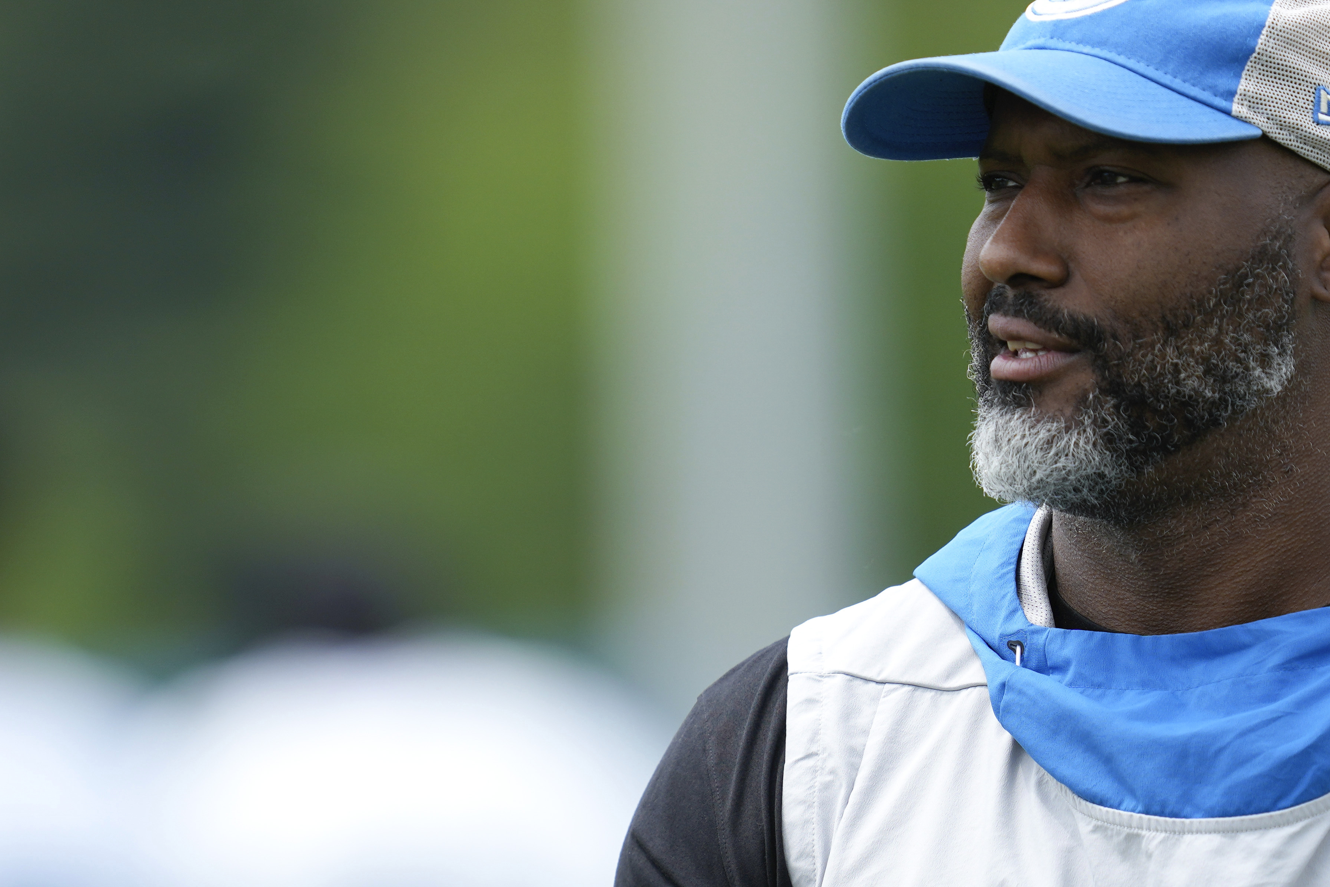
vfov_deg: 1.4
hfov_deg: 2.1
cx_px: 362
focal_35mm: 961
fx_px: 35504
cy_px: 657
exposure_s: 1/2000
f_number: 2.8
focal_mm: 400
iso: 200
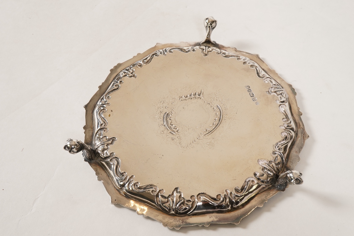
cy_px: 118
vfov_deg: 29.9
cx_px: 177
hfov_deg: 43.6
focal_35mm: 45
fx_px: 443
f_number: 16
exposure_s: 1/125
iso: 400
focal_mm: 30
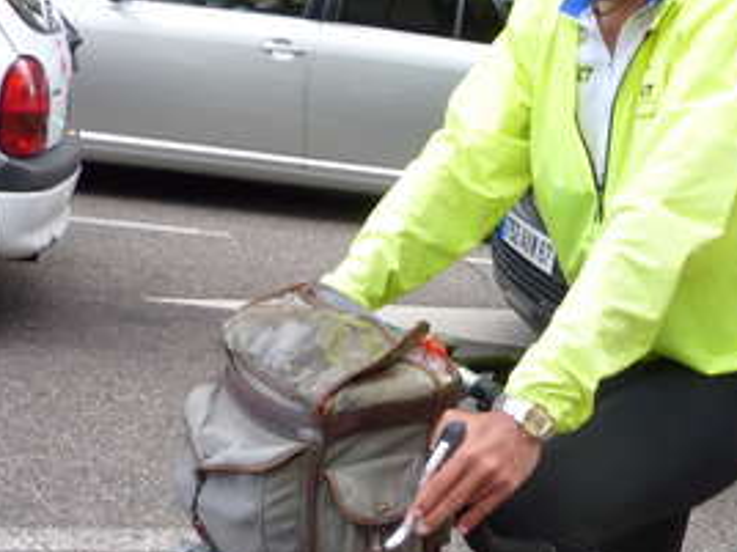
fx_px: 1192
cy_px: 308
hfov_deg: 33.7
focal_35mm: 56
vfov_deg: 26.1
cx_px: 547
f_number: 3.3
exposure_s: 1/40
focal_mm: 4.1
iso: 80
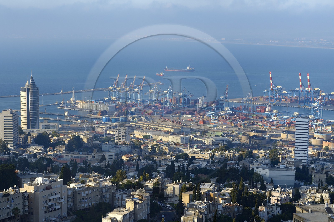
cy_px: 111
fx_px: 853
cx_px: 167
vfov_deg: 14.8
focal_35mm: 92
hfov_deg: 22.2
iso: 250
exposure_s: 1/500
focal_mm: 92
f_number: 8
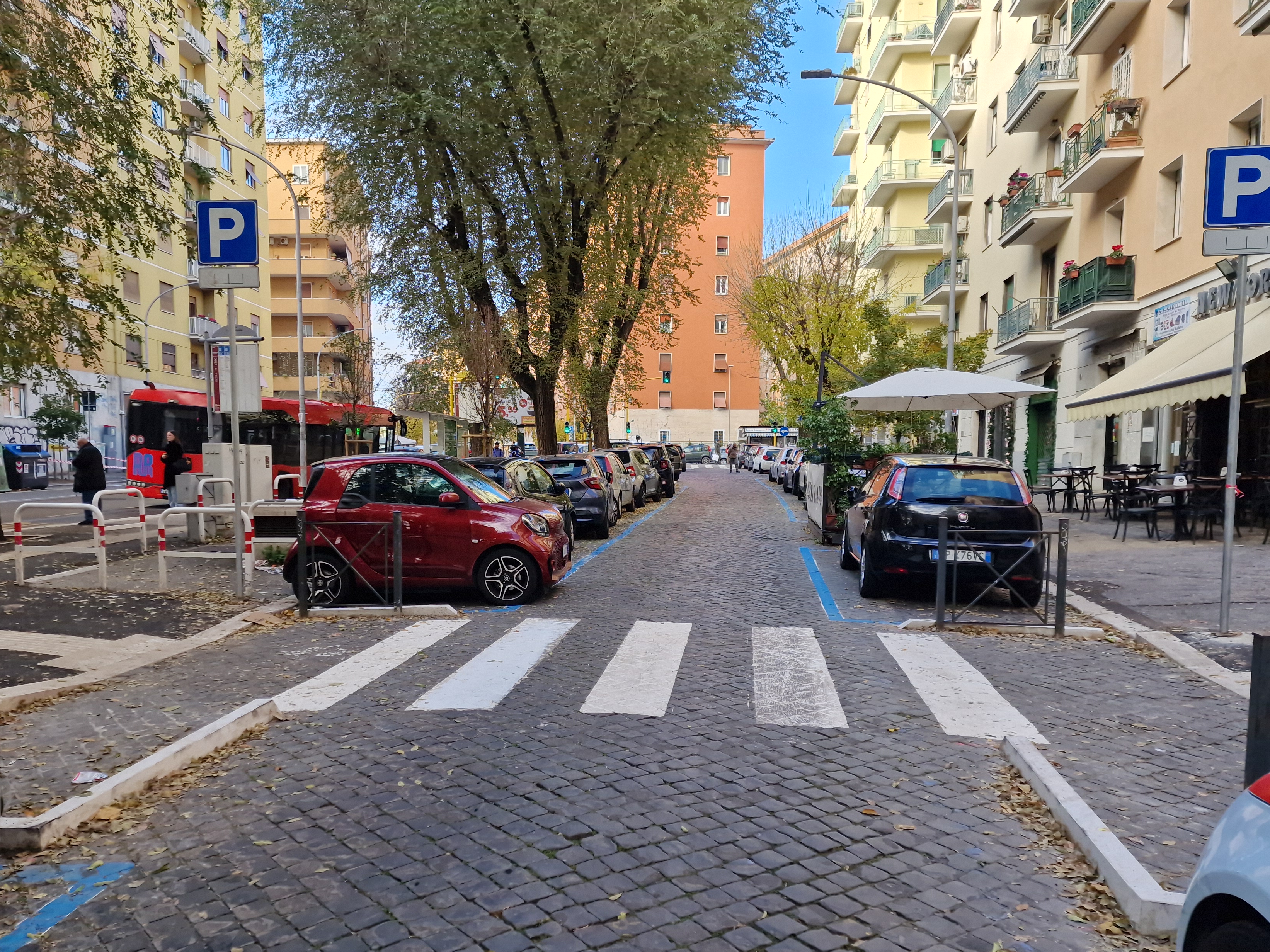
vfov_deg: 49.6
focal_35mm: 28
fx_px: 1027
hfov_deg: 63.4
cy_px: 550
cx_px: 597
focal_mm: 6.4
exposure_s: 1/180
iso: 50
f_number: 1.8
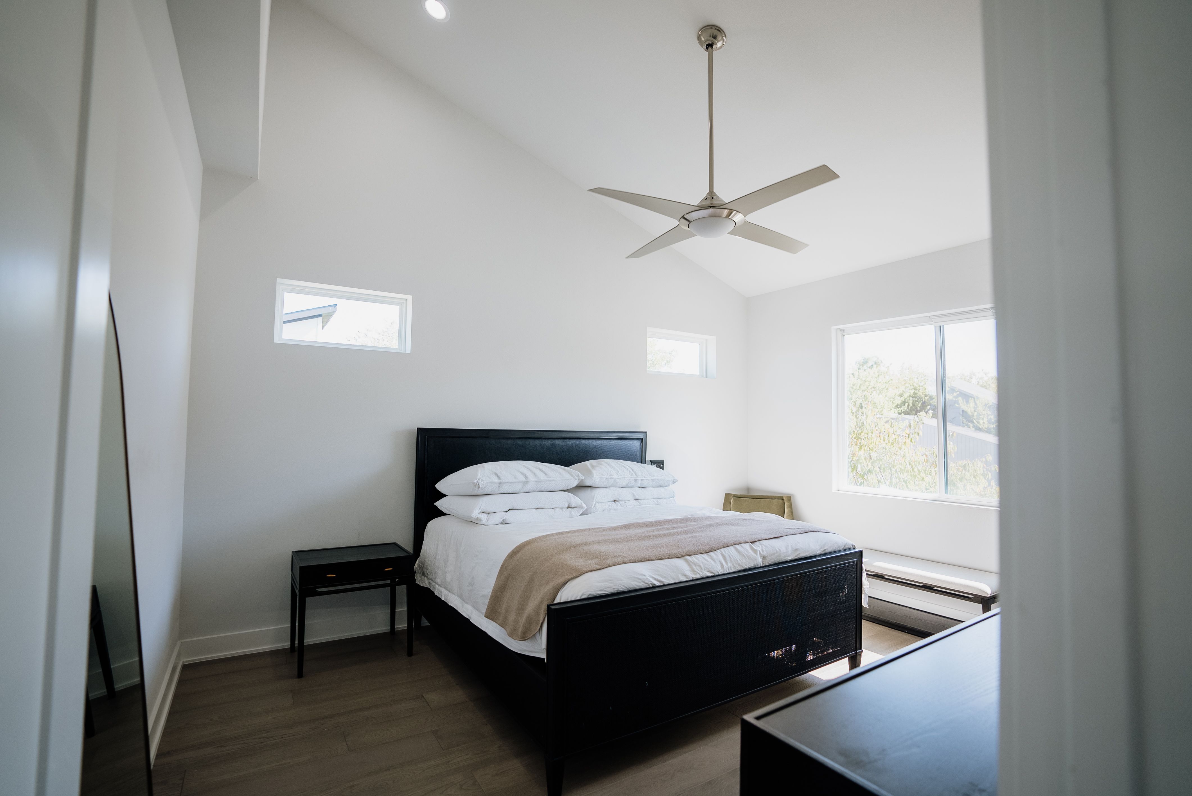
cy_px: 398
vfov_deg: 73.8
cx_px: 596
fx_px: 530
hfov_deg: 96.7
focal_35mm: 16
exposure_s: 1/160
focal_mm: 16
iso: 250
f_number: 2.8
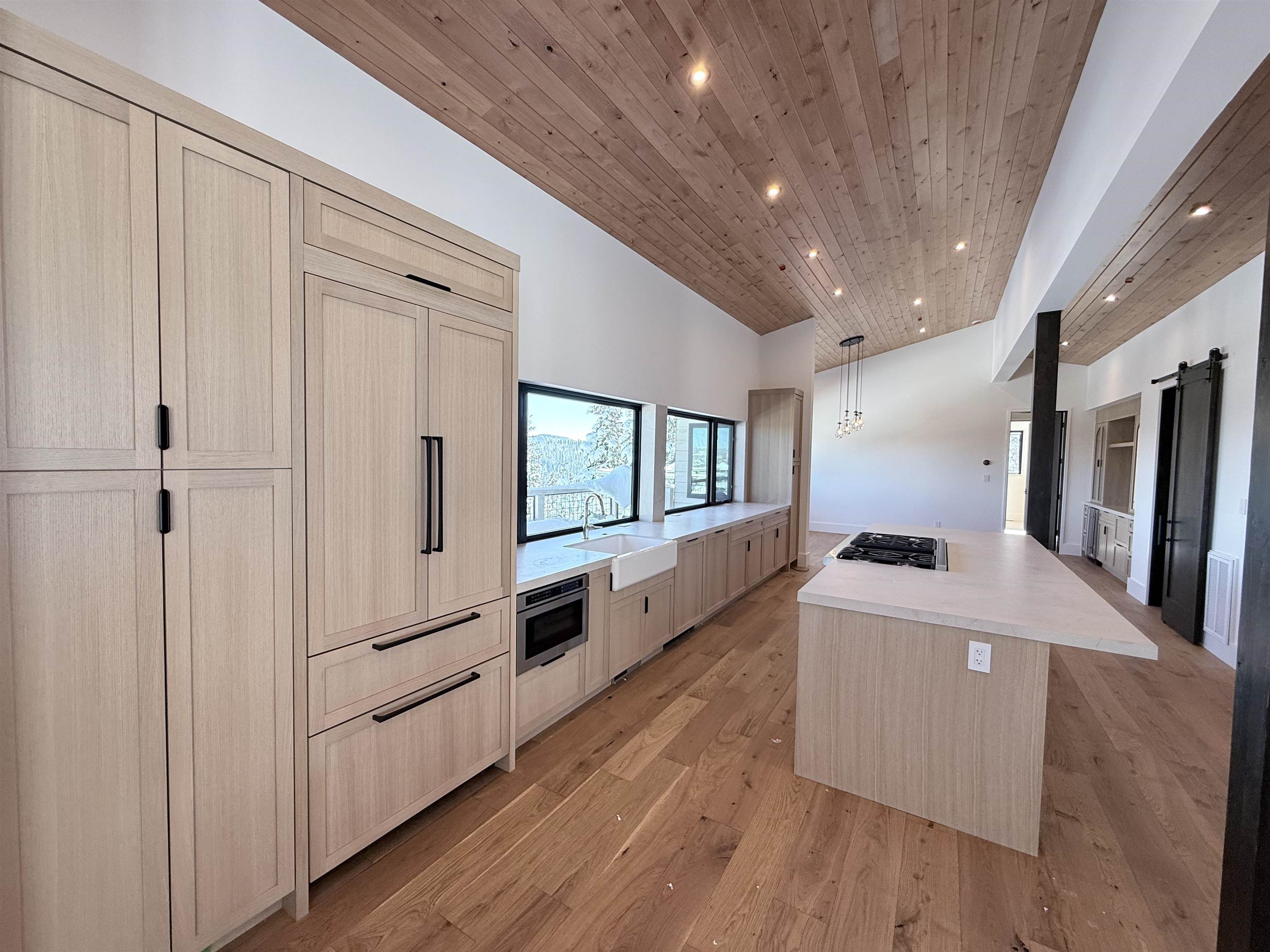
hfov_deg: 102.1
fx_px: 514
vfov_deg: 85.7
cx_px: 635
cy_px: 476
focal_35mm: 14
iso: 80
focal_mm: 2.22
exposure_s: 1/120
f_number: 2.2
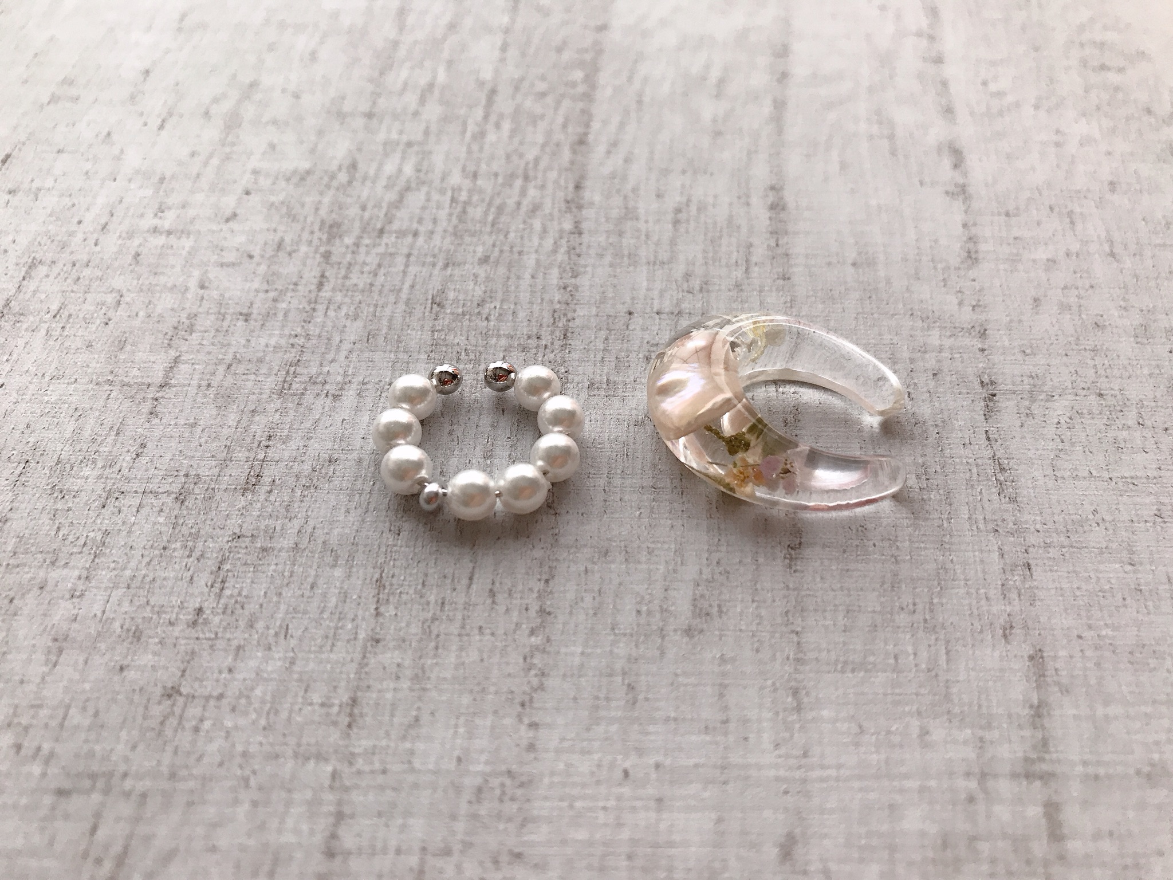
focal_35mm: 28
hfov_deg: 63.4
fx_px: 949
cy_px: 440
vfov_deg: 49.7
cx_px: 586
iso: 25
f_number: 1.8
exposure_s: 1/30
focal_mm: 3.99
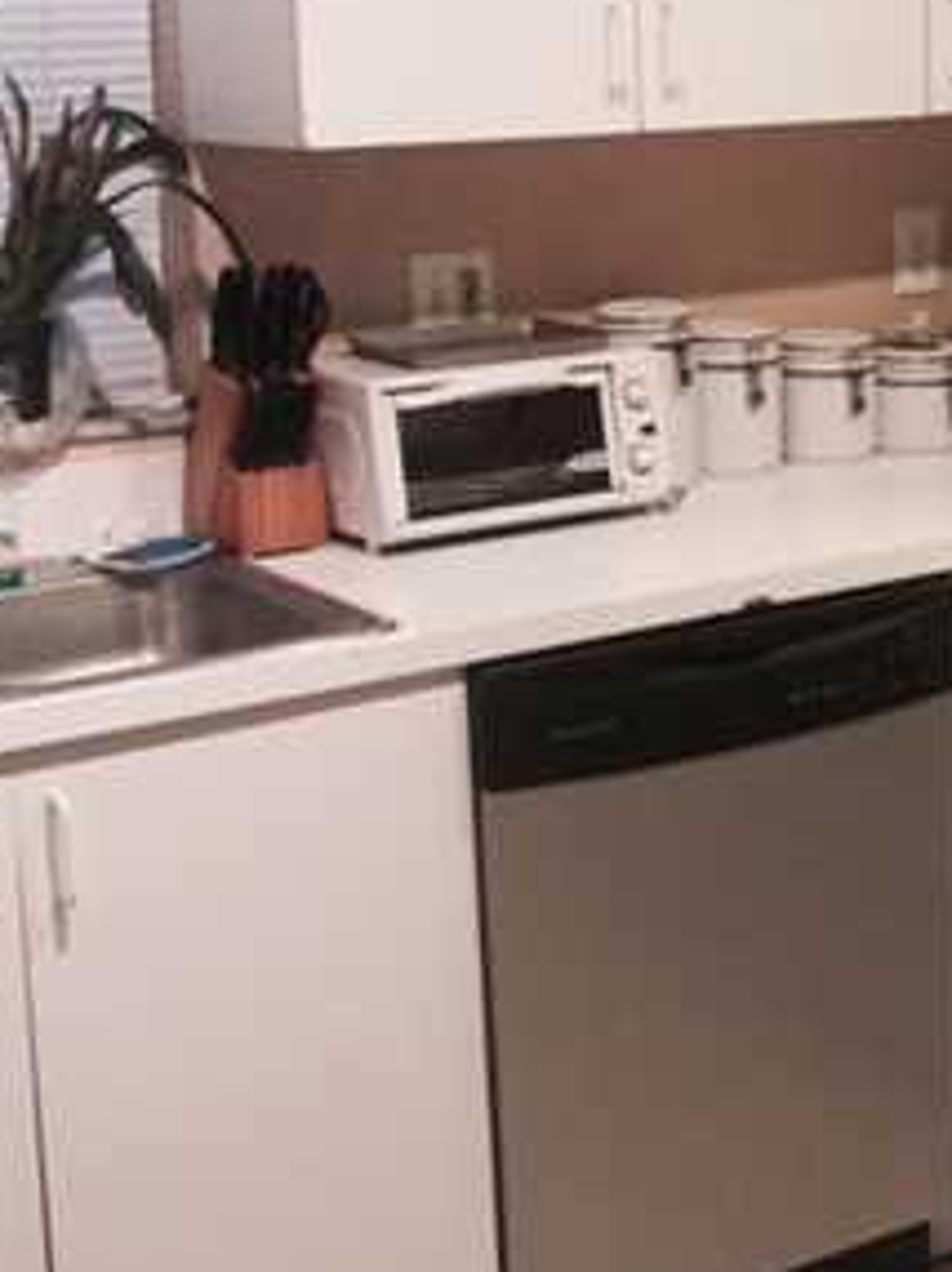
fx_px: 2387
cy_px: 467
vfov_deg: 29.7
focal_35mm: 65
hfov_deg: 22.5
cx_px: 609
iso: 200
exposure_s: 1/30
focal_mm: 4.15
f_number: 2.2
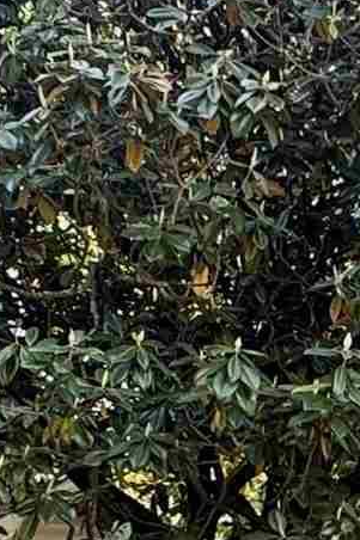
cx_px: 427
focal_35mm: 99
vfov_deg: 19.3
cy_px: 674
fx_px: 1486
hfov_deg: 13.5
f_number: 2.2
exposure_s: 1/252
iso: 40
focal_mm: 2.22
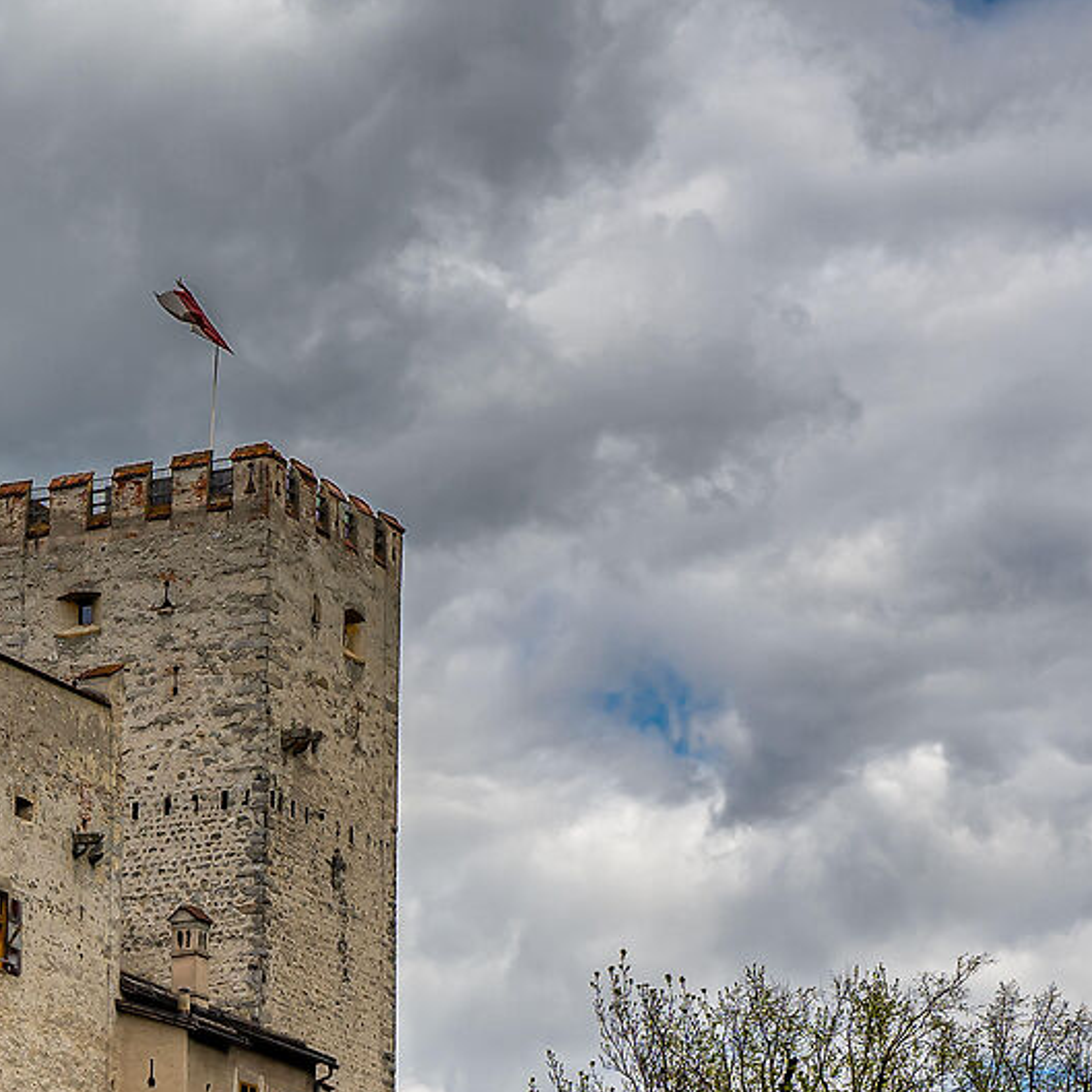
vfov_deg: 12.8
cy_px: 1051
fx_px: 4818
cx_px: -107
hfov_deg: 12.7
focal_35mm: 135
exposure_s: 1/250
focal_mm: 35
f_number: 8
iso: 100
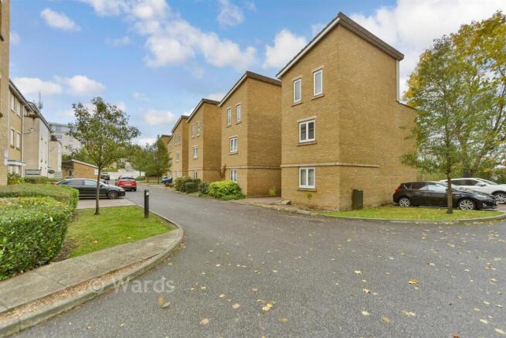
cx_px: 253
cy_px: 169
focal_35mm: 15
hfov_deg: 100.4
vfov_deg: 77.4
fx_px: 211
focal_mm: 10
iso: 500
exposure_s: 1/200
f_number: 5.6
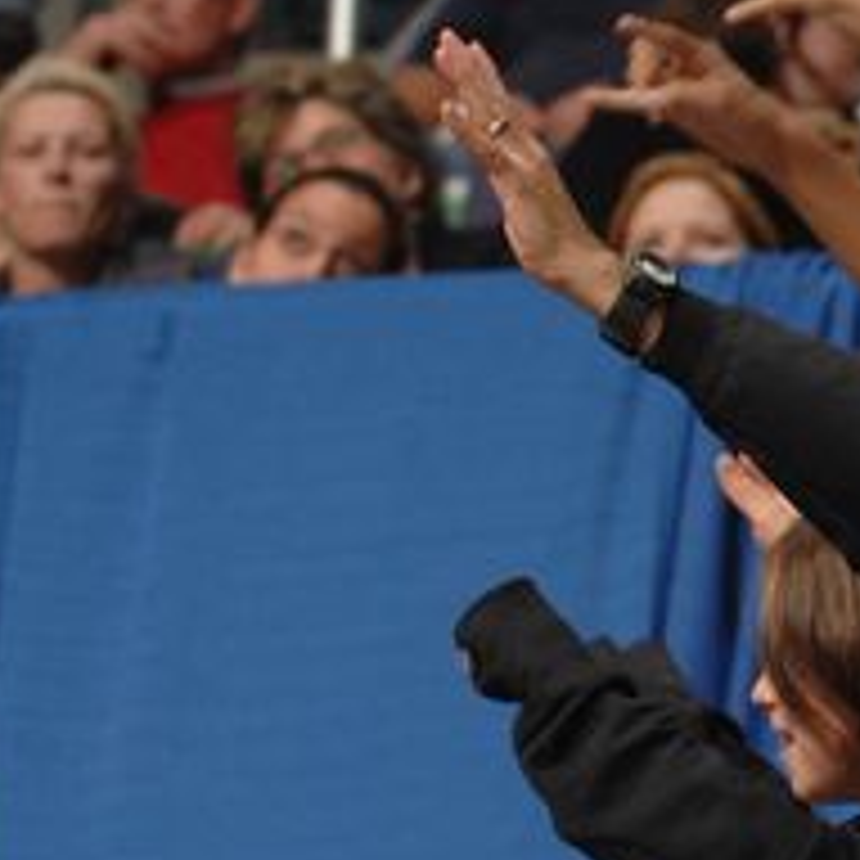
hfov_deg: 3.5
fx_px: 13885
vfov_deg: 3.5
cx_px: 1315
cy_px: 358
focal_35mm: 494
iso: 320
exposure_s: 1/250
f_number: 5
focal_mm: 116
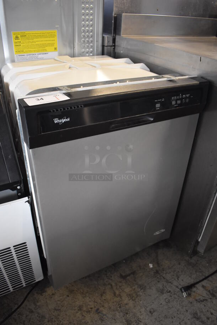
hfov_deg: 48.0
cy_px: 162
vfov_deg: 67.3
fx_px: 244
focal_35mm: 27
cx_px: 108
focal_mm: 18
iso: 2200
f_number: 3.5
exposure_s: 1/125
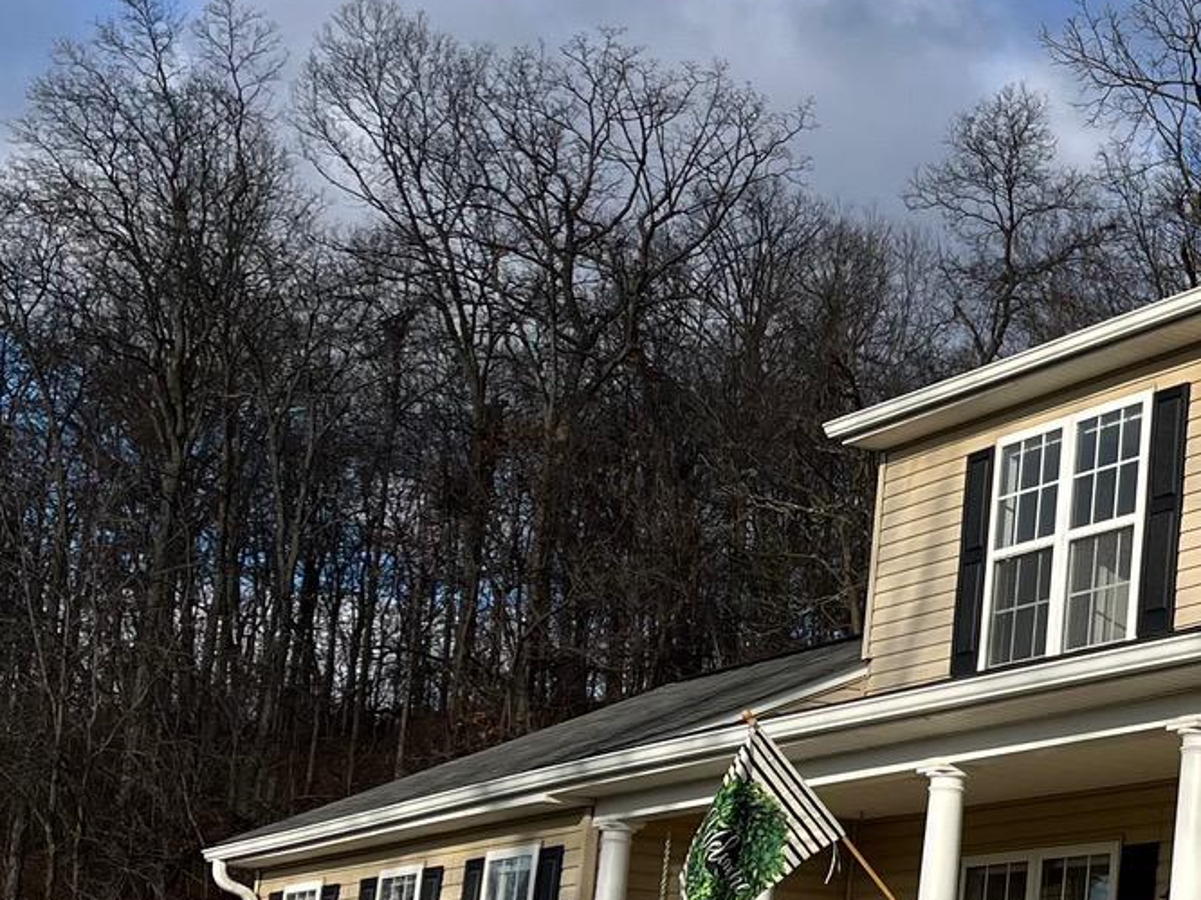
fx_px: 2775
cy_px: 581
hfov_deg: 22.5
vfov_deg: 18.4
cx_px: 1437
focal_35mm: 80
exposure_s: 1/3135
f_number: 1.6
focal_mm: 5.1
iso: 50
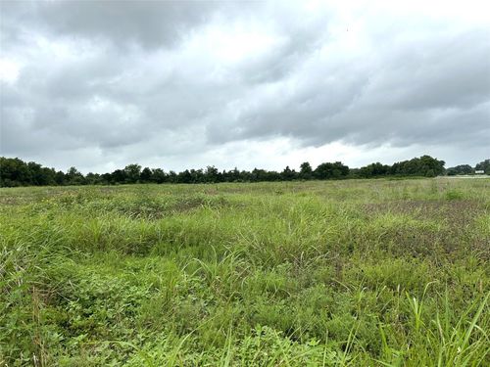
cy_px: 184
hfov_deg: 71.6
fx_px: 340
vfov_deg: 56.8
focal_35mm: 24
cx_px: 245
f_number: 1.78
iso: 80
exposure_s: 1/3058
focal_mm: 6.86
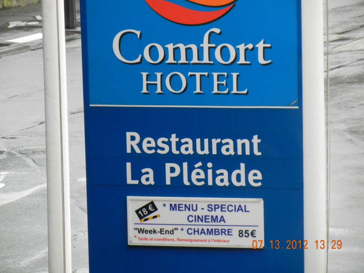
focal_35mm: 200
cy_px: 136
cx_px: 182
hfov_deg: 9.9
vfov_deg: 7.4
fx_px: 2103
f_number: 4.7
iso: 200
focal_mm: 36
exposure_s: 1/12.6
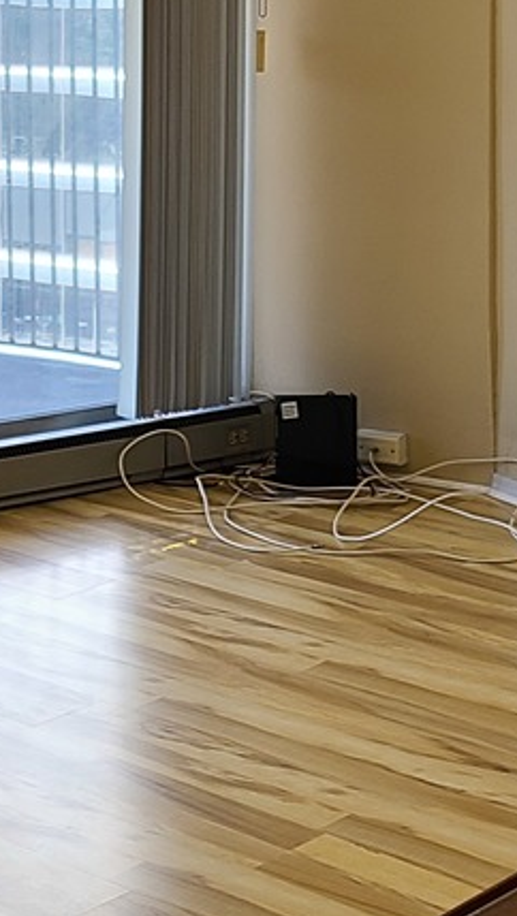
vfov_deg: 21.7
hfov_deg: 12.0
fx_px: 2310
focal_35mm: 95
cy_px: 11
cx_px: -323
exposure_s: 1/119
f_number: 1.8
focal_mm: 5.4
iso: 50
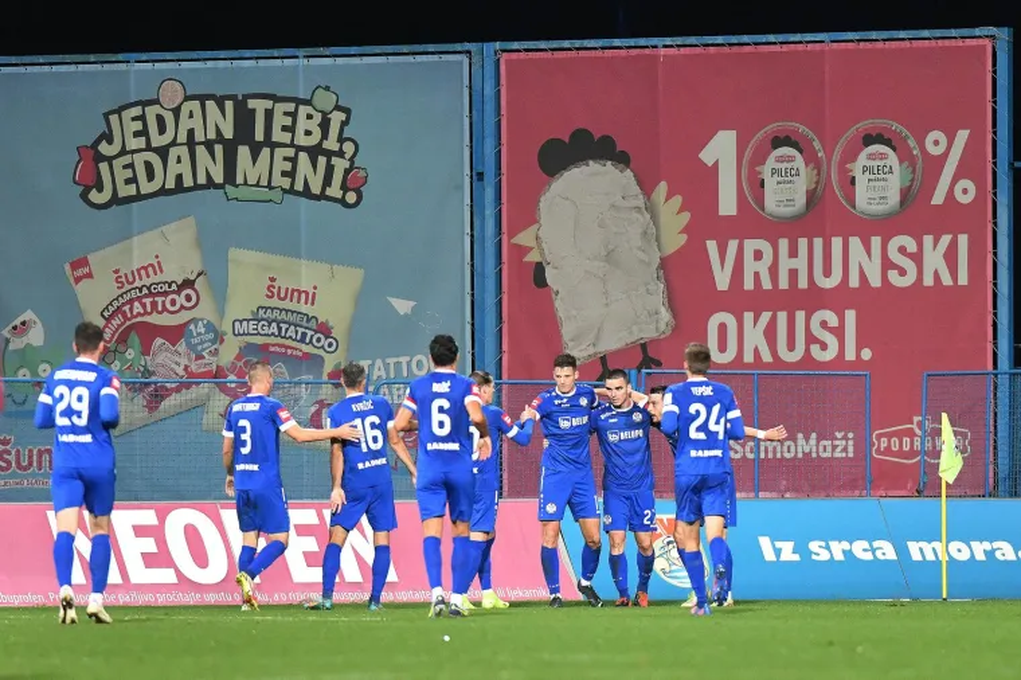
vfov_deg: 4.6
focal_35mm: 300
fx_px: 8504
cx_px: 510
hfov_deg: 6.9
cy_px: 340
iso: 4000
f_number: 4
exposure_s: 1/1000
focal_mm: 300
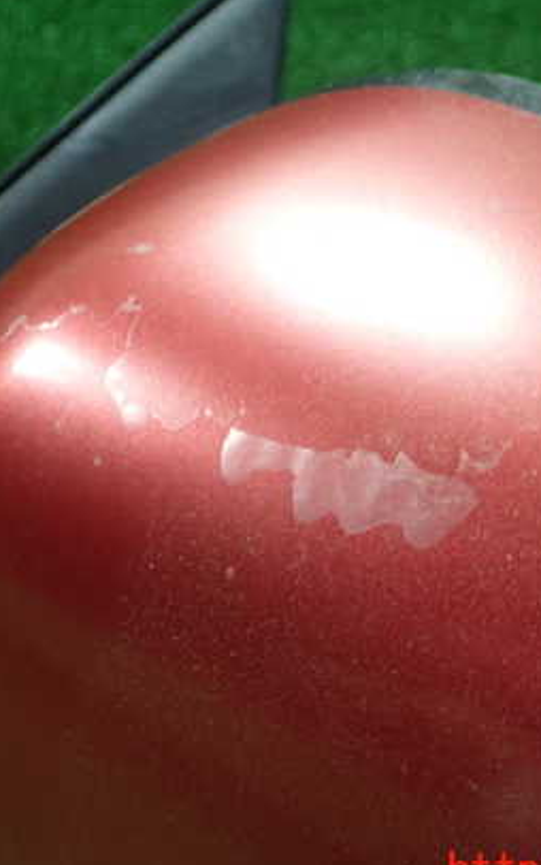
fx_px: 1108
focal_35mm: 47
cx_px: 290
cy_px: 420
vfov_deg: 42.6
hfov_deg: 27.4
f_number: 2.3
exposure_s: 1/125
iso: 400
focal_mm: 5.5
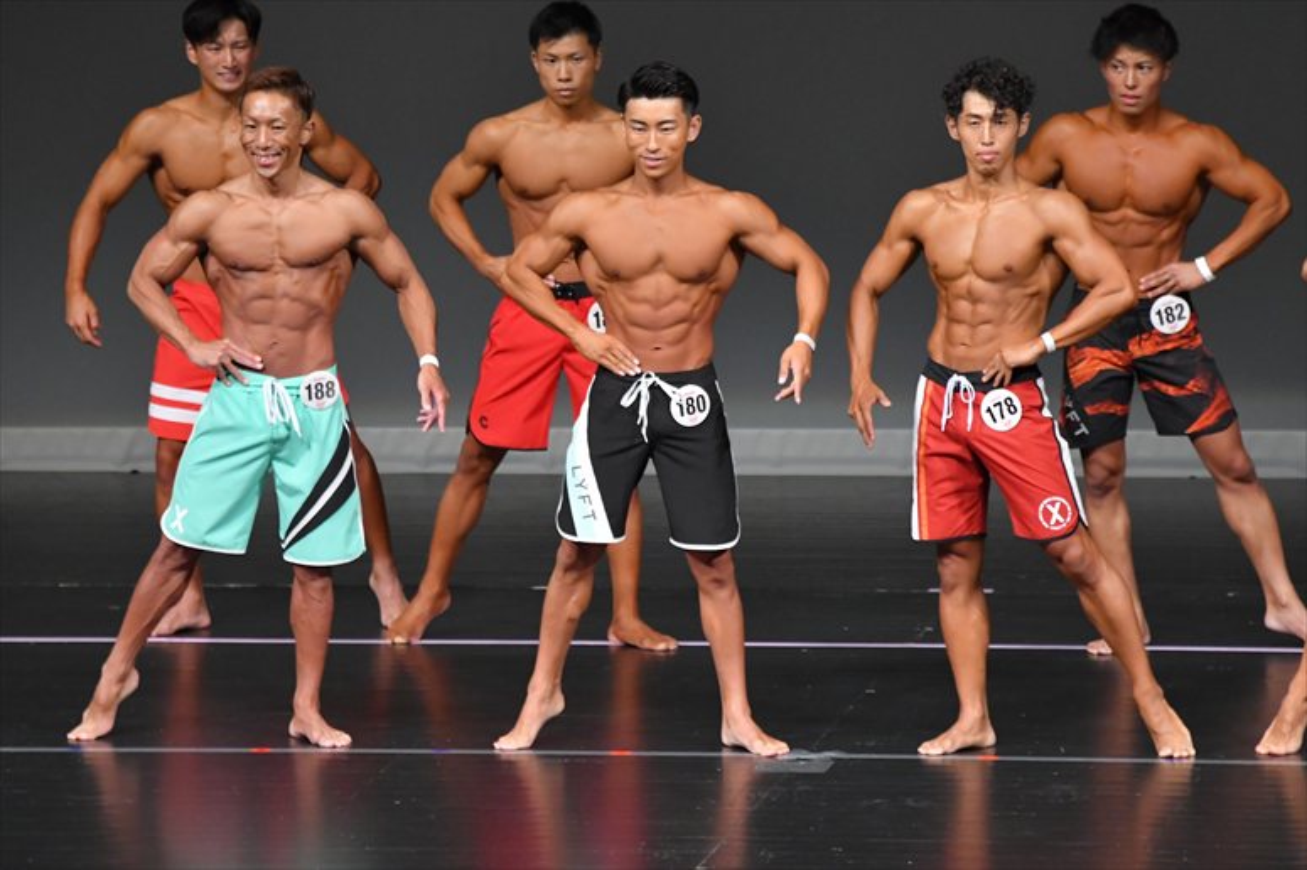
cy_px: 435
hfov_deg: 6.0
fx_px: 12519
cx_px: 654
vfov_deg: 4.0
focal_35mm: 345
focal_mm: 230
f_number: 5.6
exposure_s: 1/400
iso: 4000
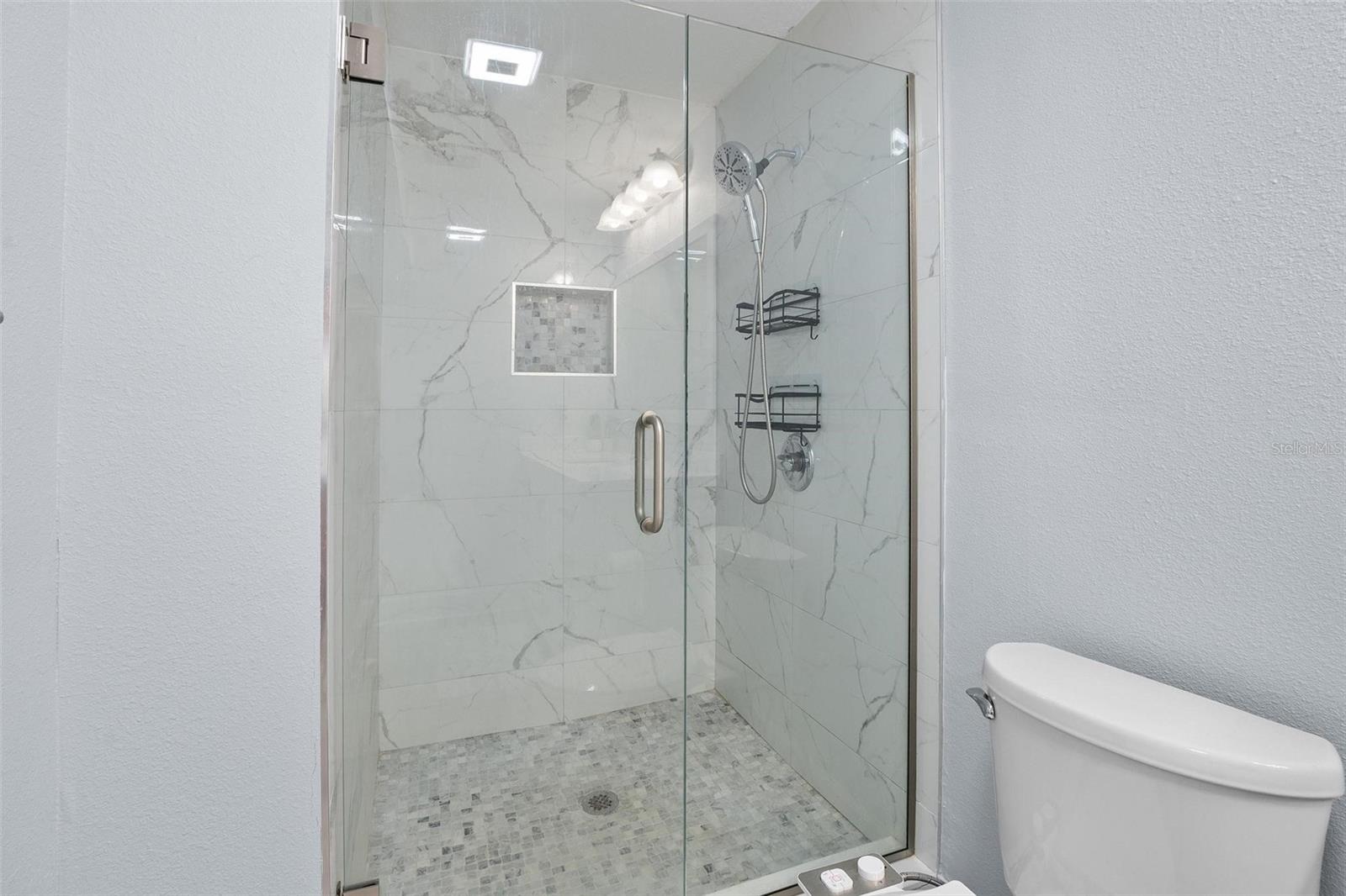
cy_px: 448
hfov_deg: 100.4
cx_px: 673
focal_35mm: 15
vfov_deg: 77.3
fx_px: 561
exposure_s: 1/1.67
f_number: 10
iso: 250
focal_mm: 10
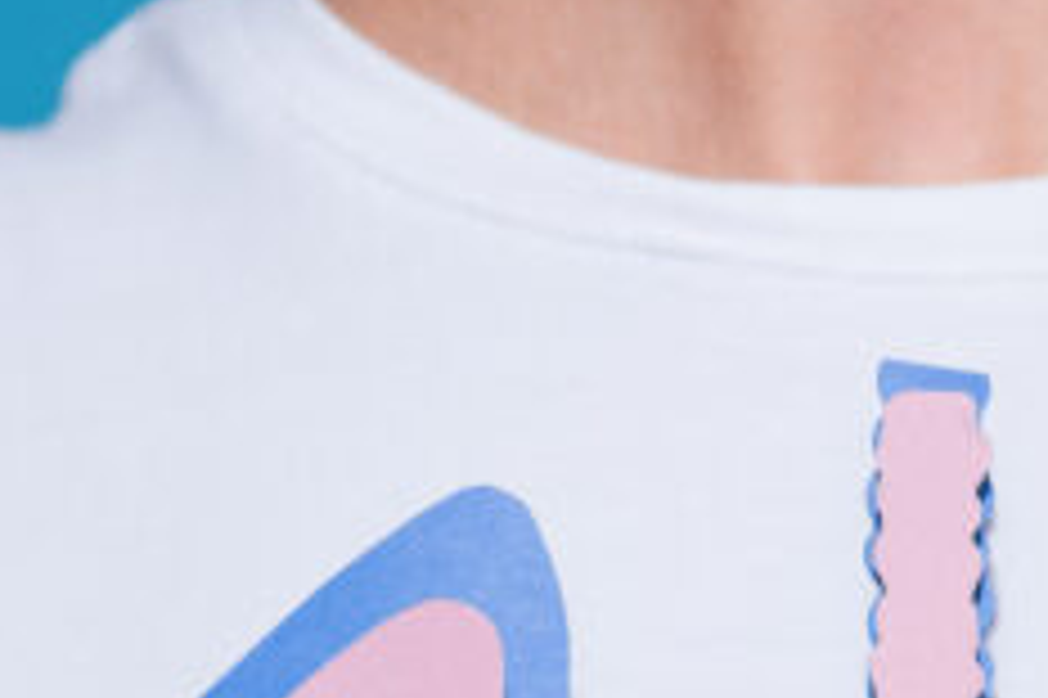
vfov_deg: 3.0
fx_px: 13439
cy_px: 1371
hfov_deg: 4.5
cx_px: 927
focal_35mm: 462
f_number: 5.6
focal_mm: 105
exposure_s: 1/125
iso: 100
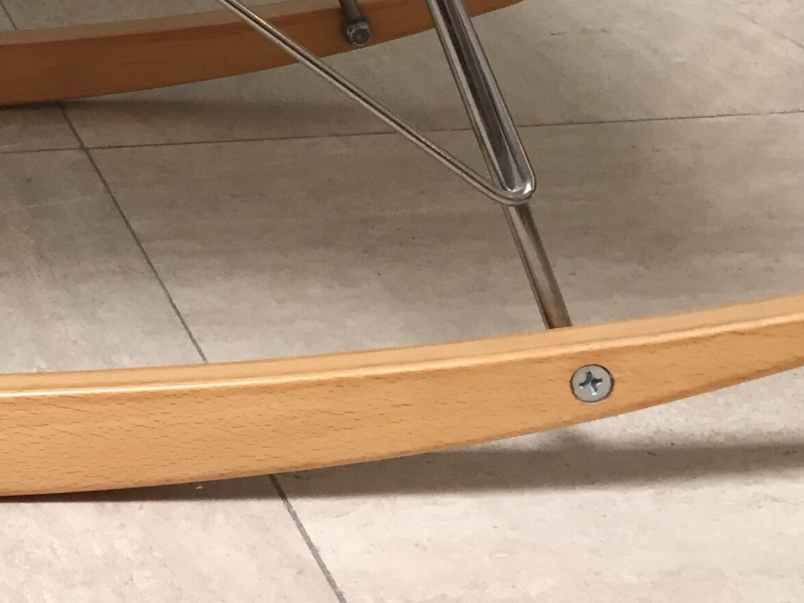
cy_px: -67
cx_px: -199
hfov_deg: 22.0
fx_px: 1881
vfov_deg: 17.6
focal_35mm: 81
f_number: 2.2
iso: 40
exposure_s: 1/33
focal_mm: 4.15
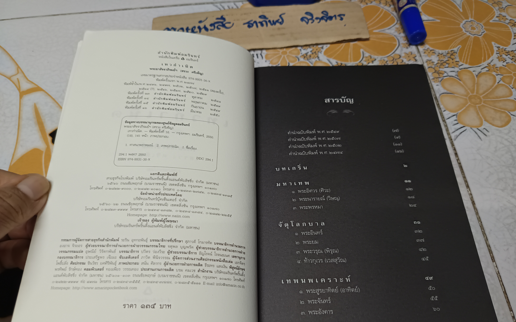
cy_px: 197
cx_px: 263
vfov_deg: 47.2
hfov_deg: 70.4
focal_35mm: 26
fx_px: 366
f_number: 1.7
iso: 1057
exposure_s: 1/50
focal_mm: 5.31
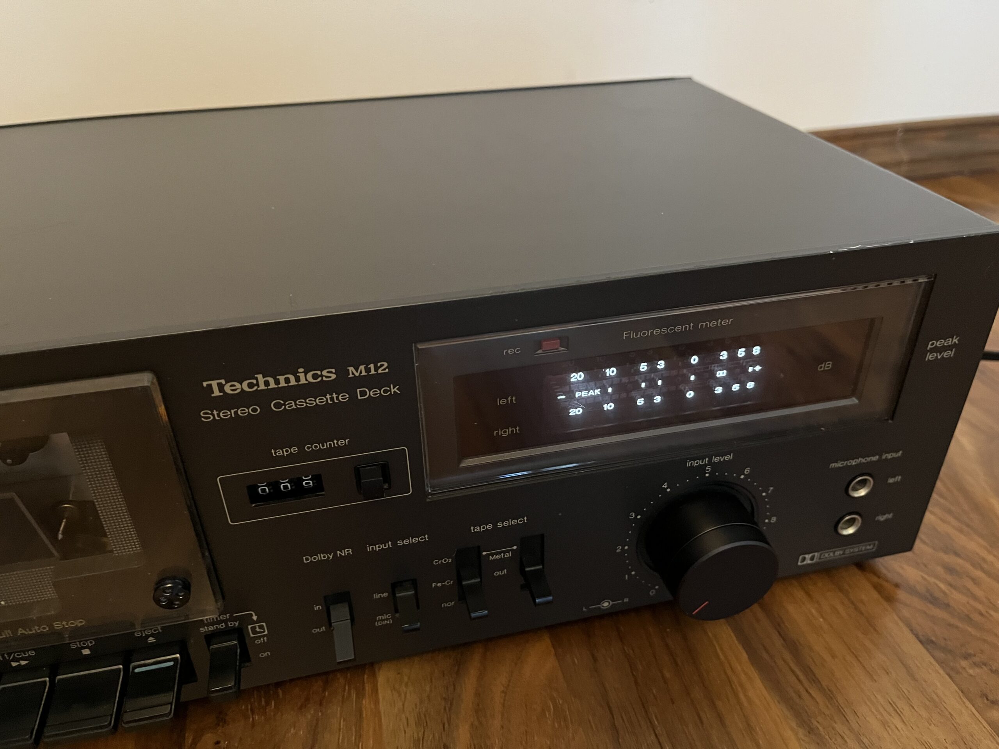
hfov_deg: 67.3
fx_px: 750
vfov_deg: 53.1
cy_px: 374
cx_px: 500
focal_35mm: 26
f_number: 1.6
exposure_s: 1/25
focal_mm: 5.1
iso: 640
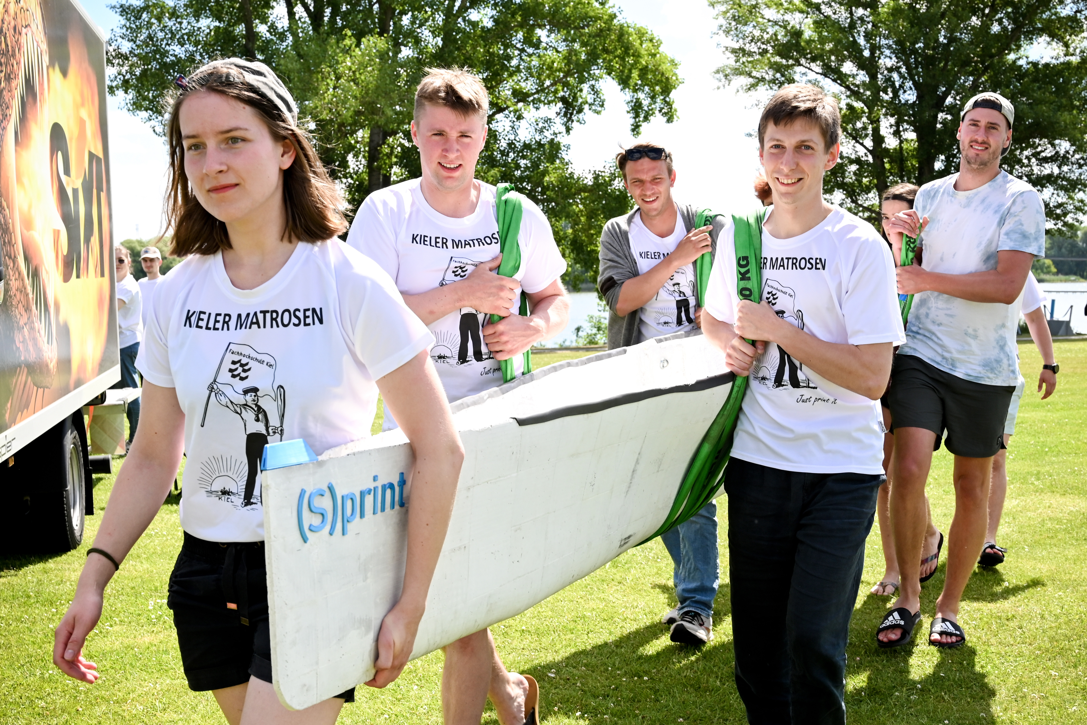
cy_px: 362
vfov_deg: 32.6
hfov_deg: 47.4
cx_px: 544
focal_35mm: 41
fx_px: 1238
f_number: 8
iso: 400
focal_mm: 41
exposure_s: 1/640
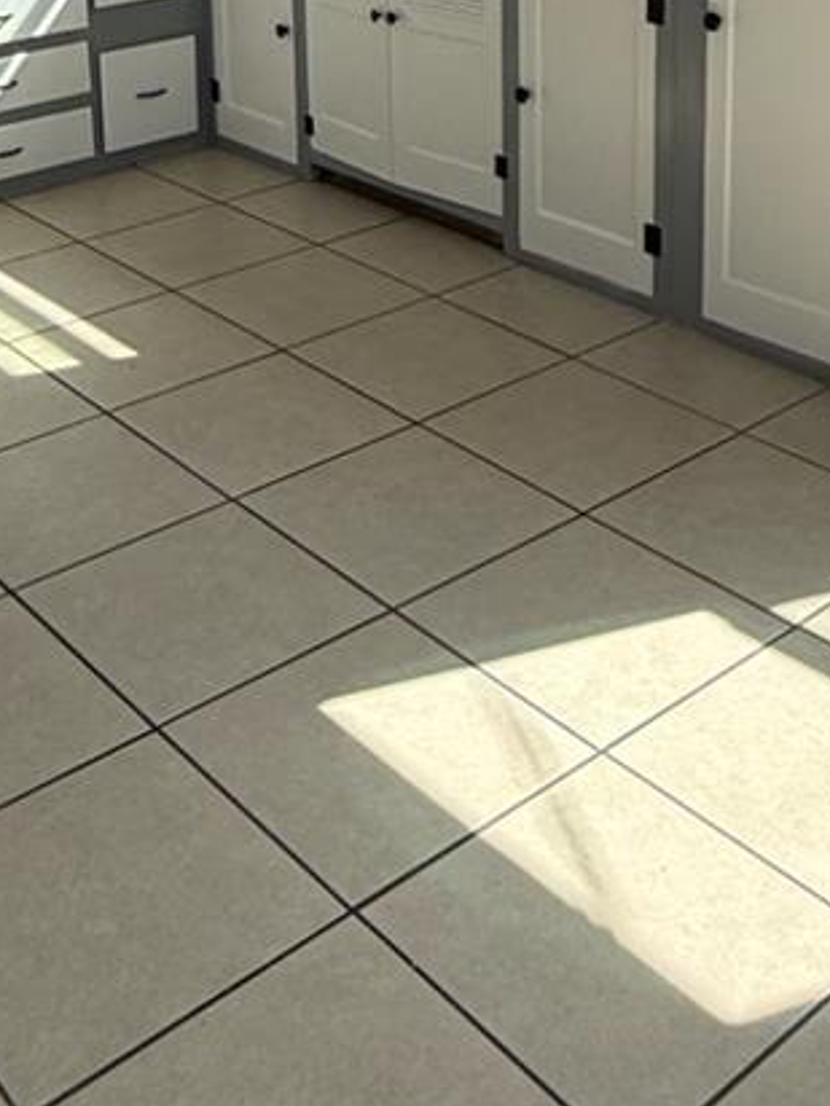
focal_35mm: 51
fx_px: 1630
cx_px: 337
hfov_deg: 28.5
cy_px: -35
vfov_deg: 33.8
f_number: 2.2
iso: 64
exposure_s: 1/419
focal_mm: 2.22
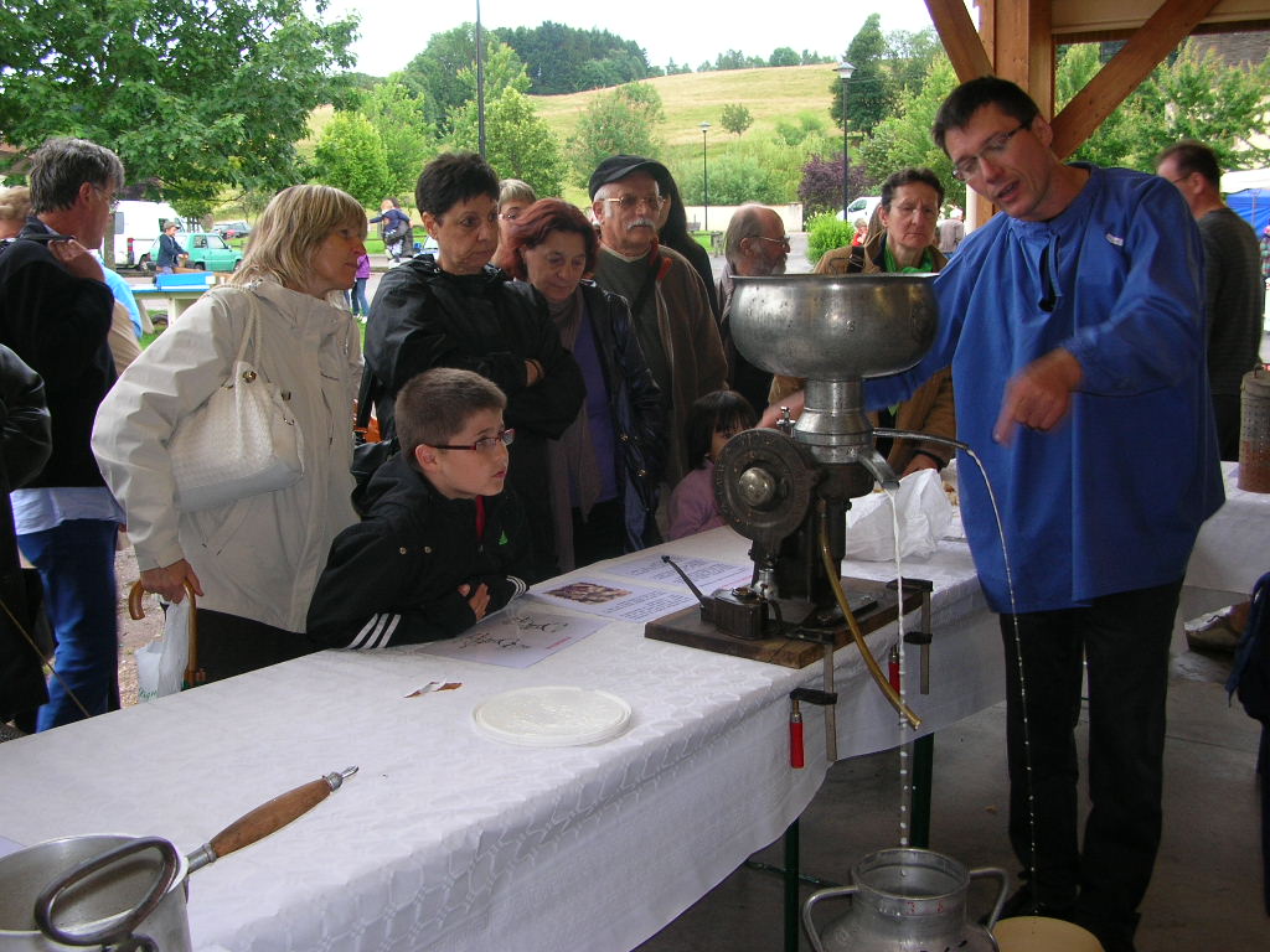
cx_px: 635
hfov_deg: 50.1
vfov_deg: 38.7
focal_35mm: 37
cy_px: 476
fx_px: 1357
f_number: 2.9
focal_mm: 6.2
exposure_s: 1/30
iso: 50
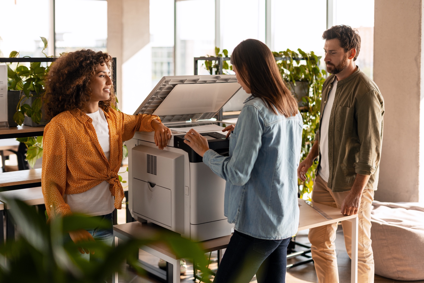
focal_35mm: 50
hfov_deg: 39.6
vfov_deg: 27.0
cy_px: 142
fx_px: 589
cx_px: 212
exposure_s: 1/500
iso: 320
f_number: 2
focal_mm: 50
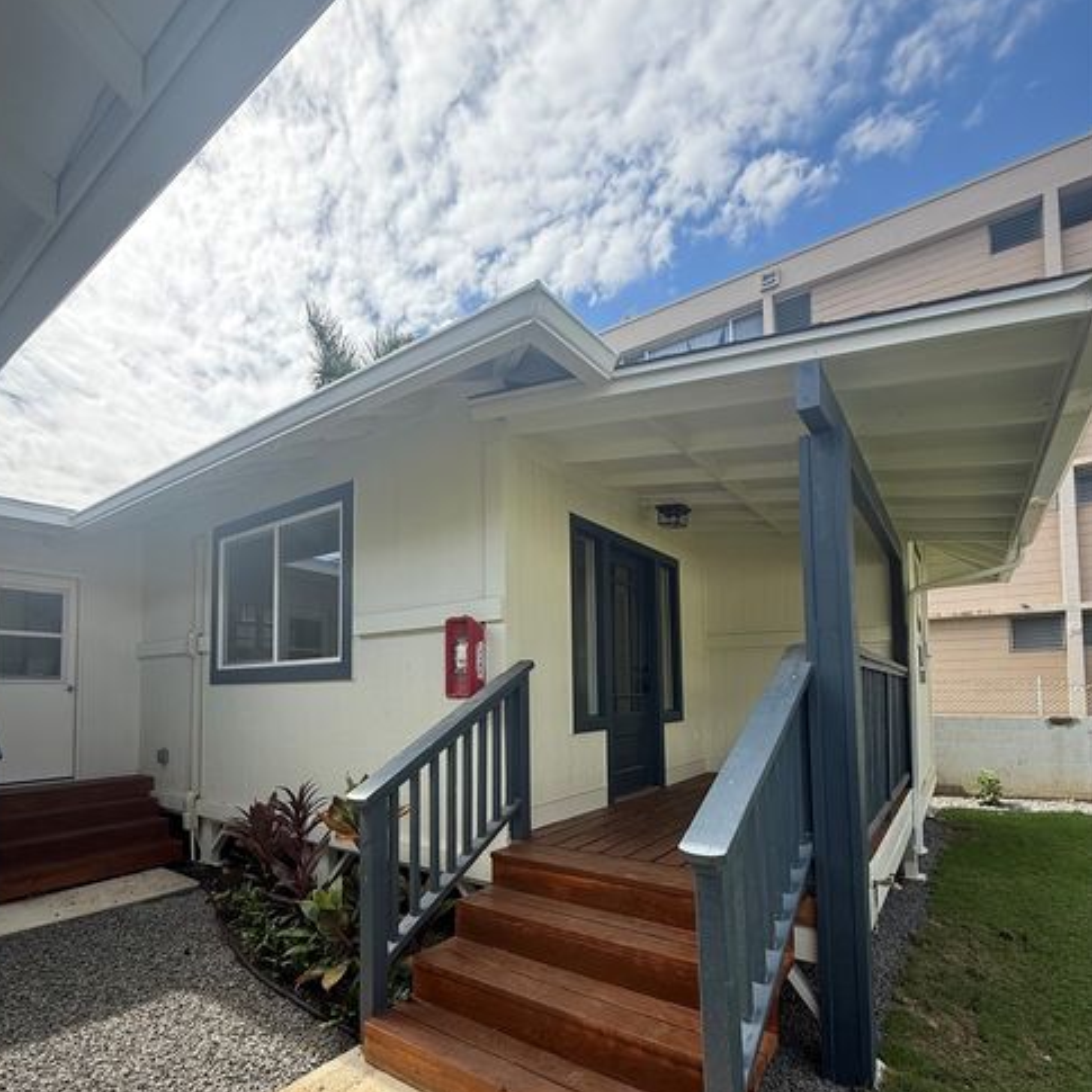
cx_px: 534
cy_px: 670
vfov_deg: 82.7
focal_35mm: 17
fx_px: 607
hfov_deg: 84.0
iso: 64
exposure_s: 1/820
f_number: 2.2
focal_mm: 2.22
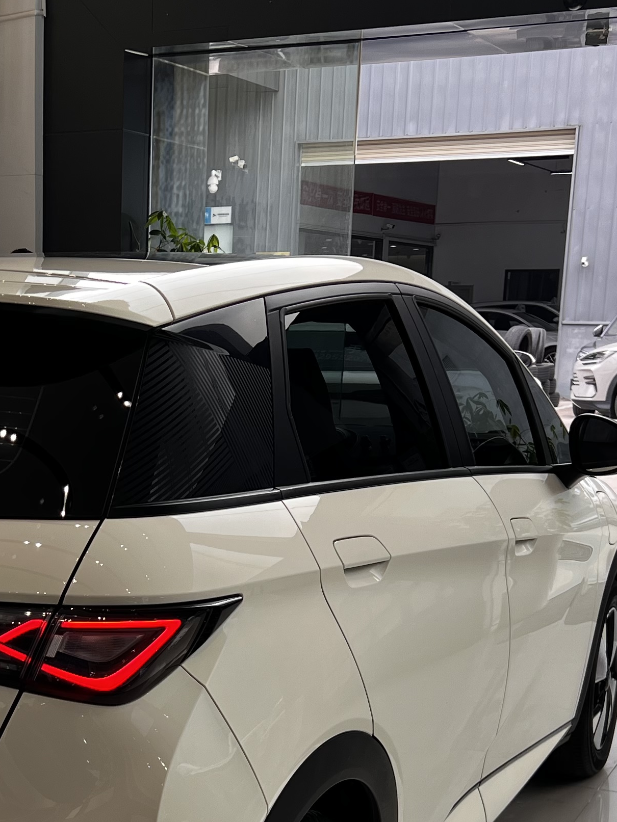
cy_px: 725
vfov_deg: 28.8
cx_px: 59
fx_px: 1545
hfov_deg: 22.0
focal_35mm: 65
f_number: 1.5
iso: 40
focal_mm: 5.7
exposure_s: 1/208
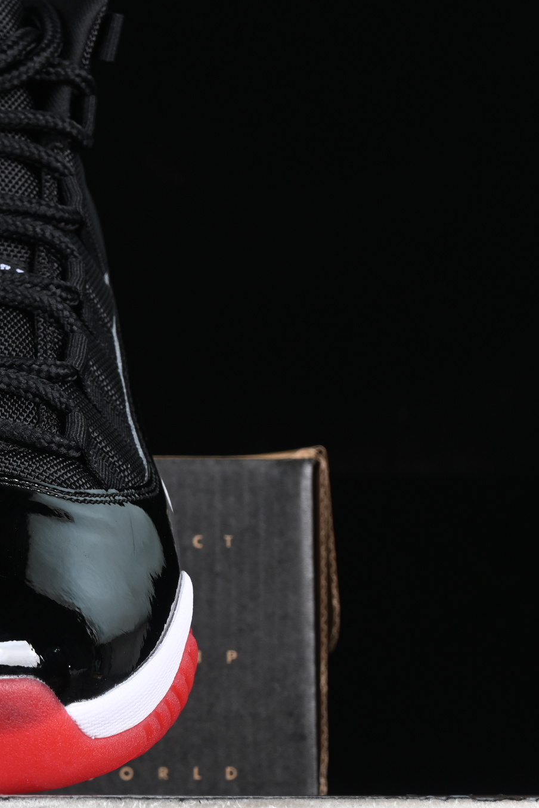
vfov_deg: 13.3
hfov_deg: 8.7
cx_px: -267
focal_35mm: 154
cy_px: 461
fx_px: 3458
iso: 160
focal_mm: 50
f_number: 6.3
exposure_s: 1/60
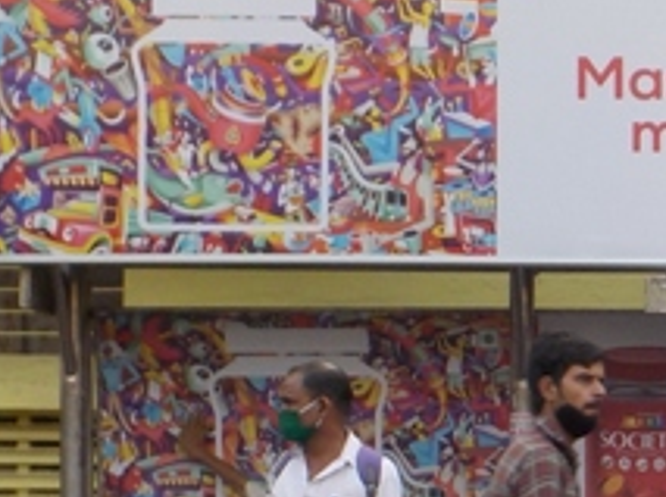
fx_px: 2747
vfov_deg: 10.3
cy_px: 466
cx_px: 791
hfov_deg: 13.5
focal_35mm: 143
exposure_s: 1/160
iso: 125
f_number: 3.7
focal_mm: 5.2
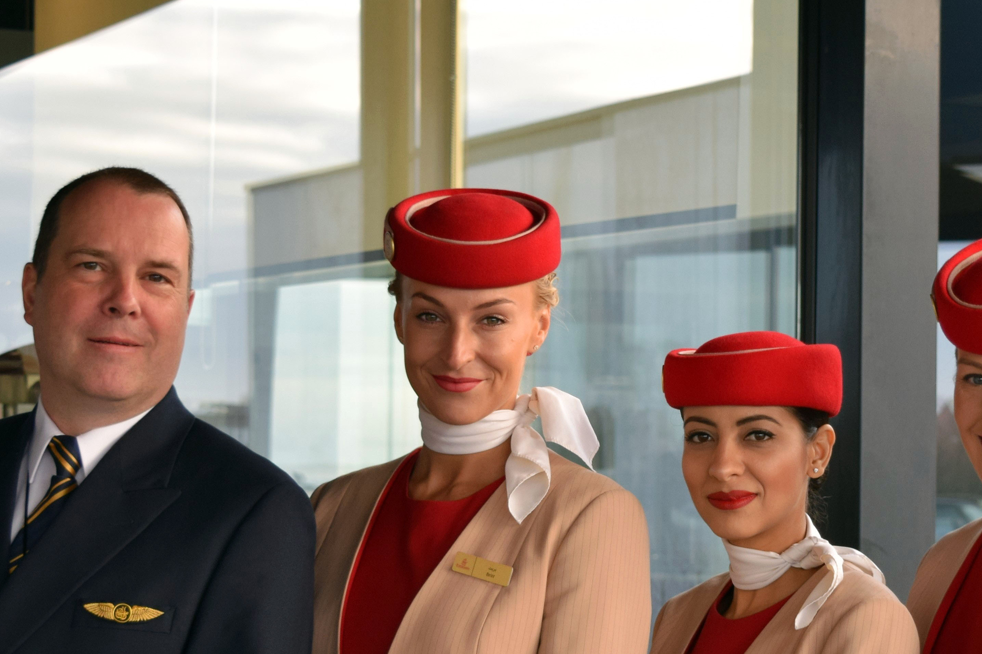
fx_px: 3246
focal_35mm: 119
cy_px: 560
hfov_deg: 17.2
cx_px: 665
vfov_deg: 11.5
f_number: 5.6
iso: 400
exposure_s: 1/125
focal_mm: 38
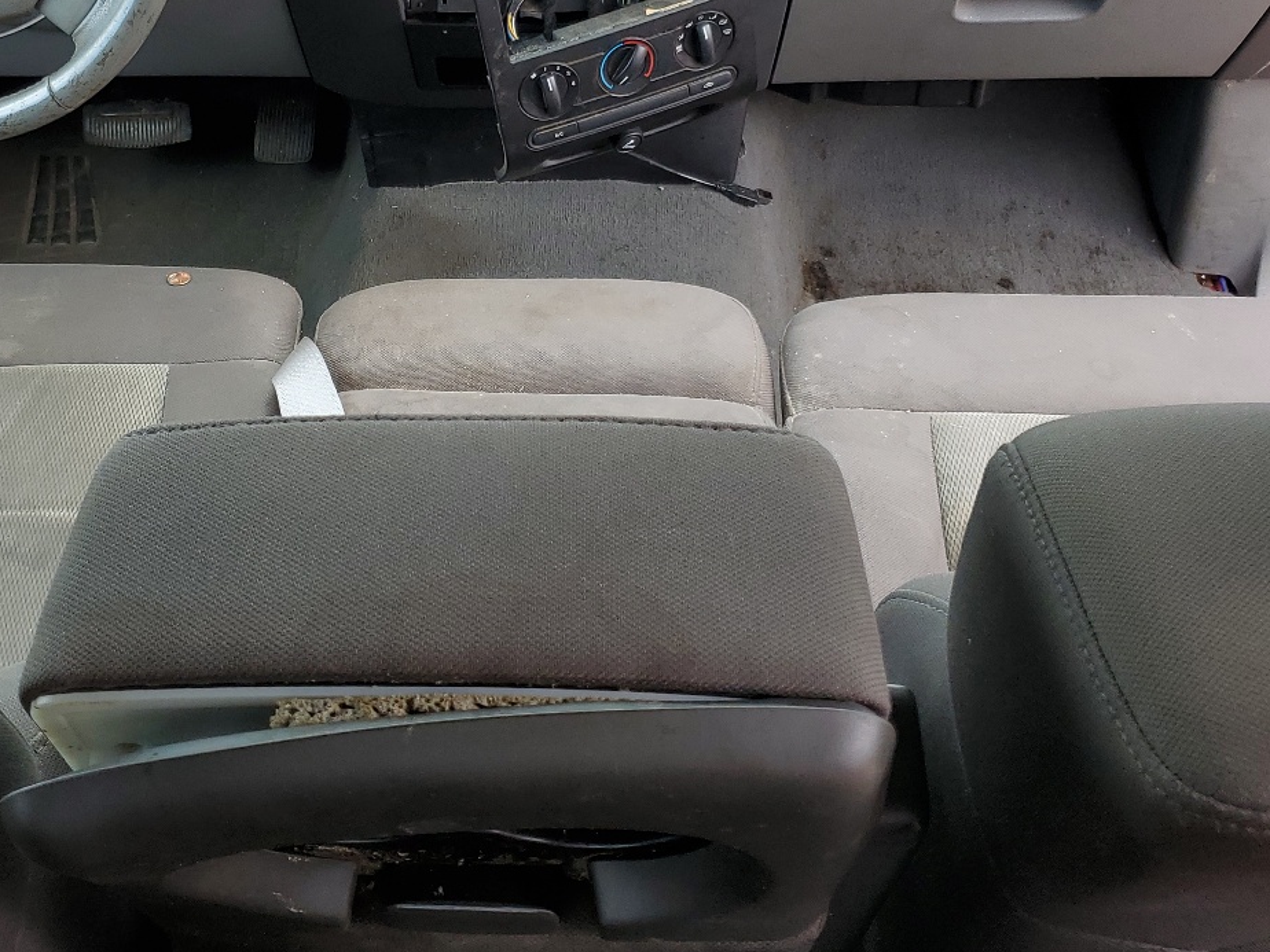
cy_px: 269
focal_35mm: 45
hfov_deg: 41.7
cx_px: 456
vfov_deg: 31.7
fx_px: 1651
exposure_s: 1/120
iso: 51
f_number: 1.5
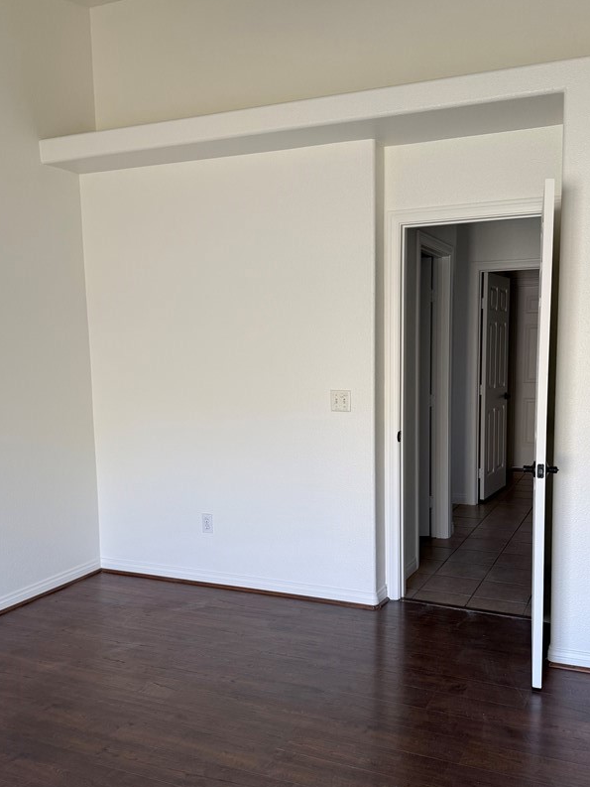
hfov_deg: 45.3
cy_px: 420
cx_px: 340
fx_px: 704
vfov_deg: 58.3
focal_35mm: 31
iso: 125
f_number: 1.78
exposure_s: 1/121
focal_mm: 6.76
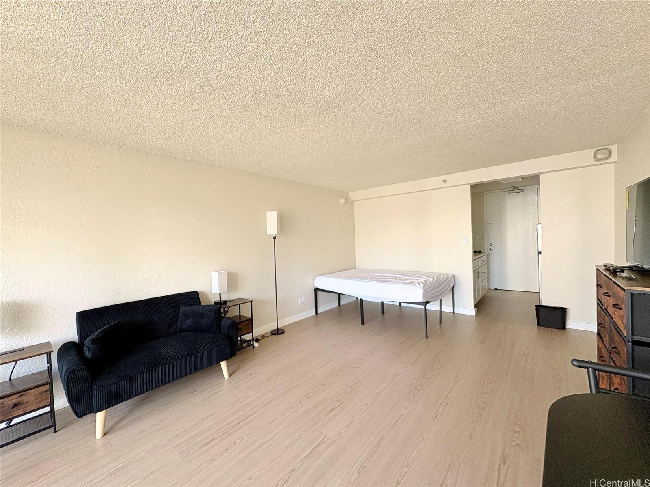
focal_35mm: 14
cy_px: 244
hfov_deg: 102.1
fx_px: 263
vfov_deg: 85.7
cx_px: 325
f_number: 2.2
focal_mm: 2.22
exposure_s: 1/99
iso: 160
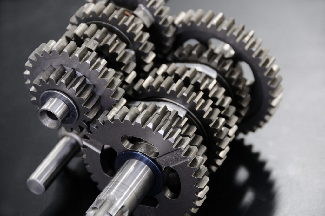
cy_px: 108
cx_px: 162
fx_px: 1758
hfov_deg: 10.6
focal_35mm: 195
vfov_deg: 7.0
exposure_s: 1/20
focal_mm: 130
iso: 800
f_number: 6.3
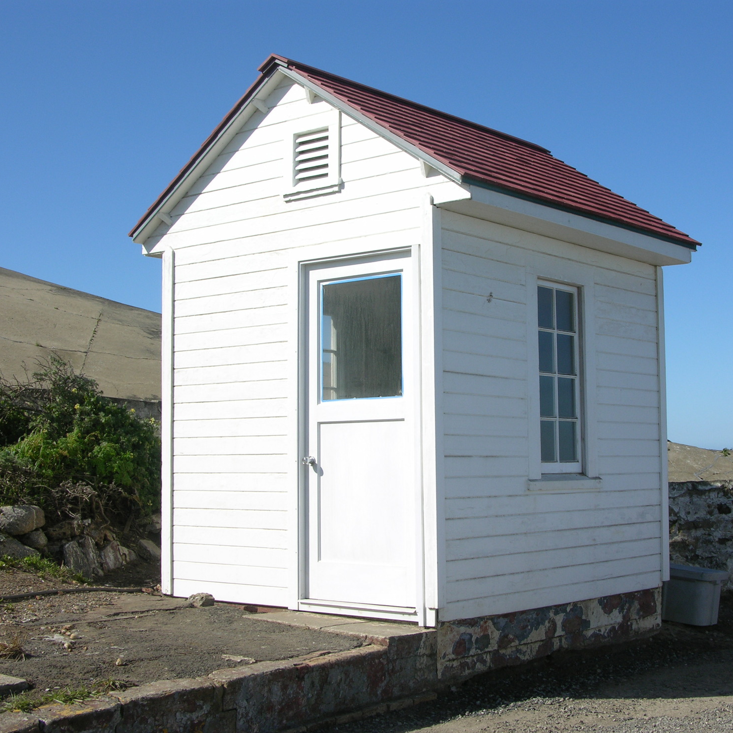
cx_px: 415
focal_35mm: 55
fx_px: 1318
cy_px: 364
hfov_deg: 31.1
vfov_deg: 31.1
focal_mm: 11.6
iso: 50
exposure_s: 1/125
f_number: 7.5
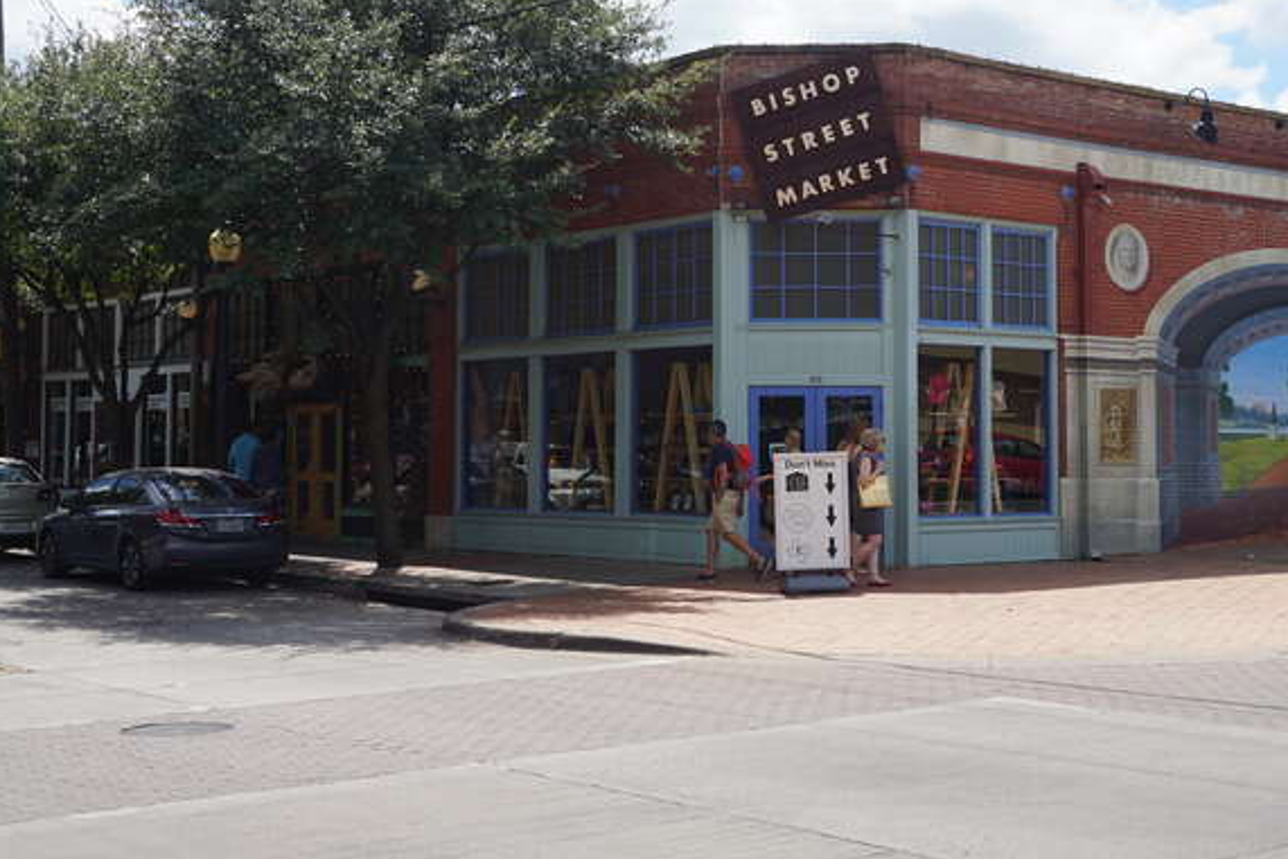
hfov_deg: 35.0
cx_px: 821
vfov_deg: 23.9
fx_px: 2029
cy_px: 324
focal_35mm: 57
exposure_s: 1/125
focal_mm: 27
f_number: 11
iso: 100
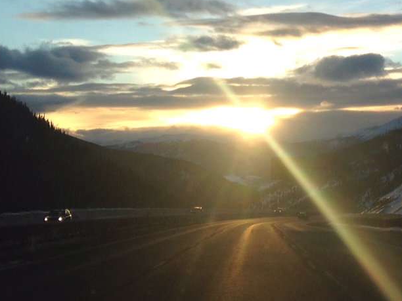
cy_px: 58
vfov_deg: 16.6
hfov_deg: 22.0
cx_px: 306
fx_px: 1022
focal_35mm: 88
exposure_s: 1/797
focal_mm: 4.12
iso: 50
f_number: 2.4
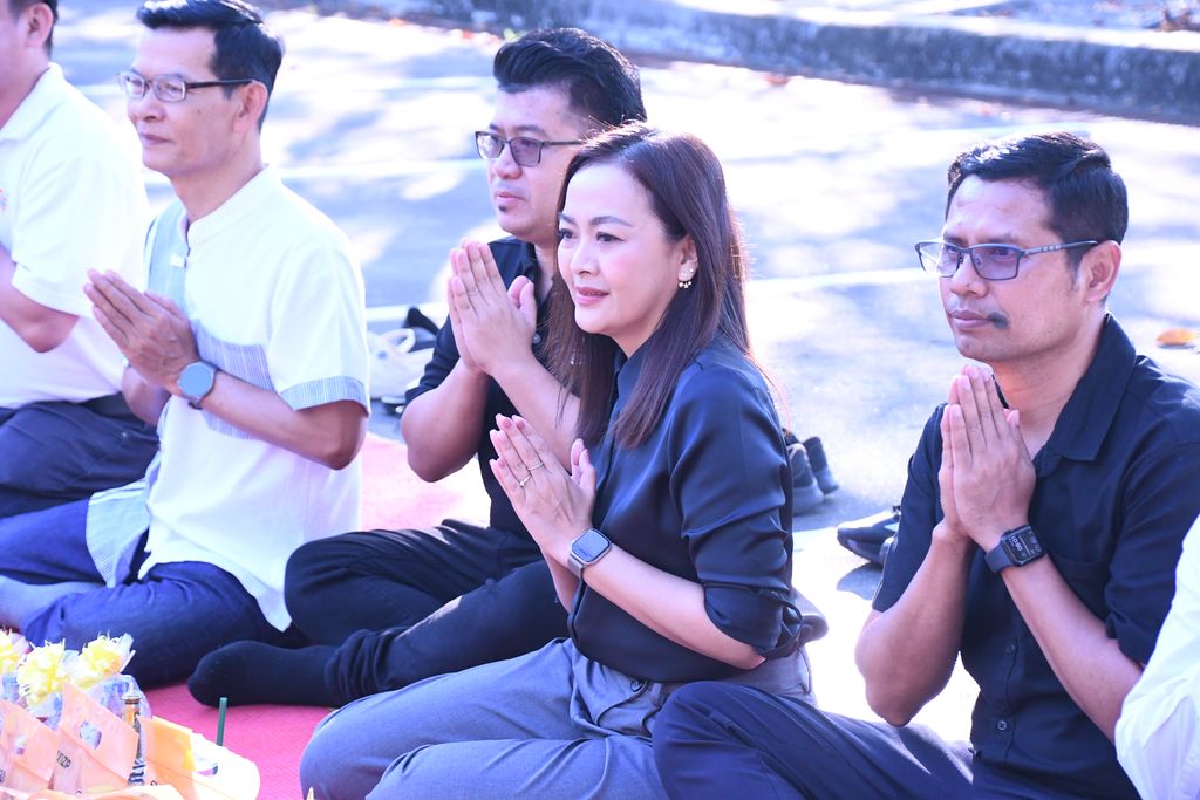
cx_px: 600
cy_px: 400
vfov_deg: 11.4
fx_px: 4000
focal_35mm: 120
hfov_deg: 17.1
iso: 2500
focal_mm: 80
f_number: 6.3
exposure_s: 1/640
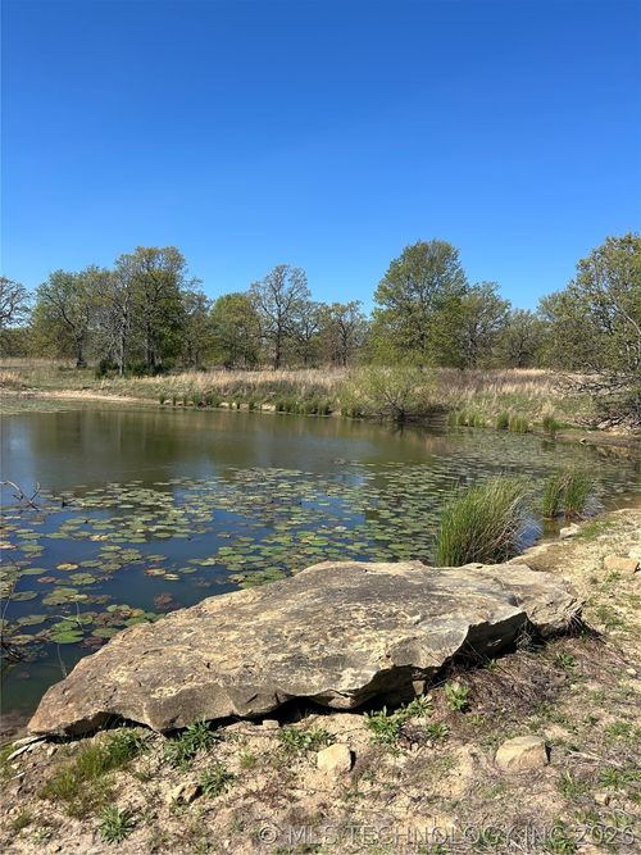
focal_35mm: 26
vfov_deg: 67.3
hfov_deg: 53.0
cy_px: 428
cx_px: 320
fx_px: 642
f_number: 1.5
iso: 50
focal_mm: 5.7
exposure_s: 1/3831
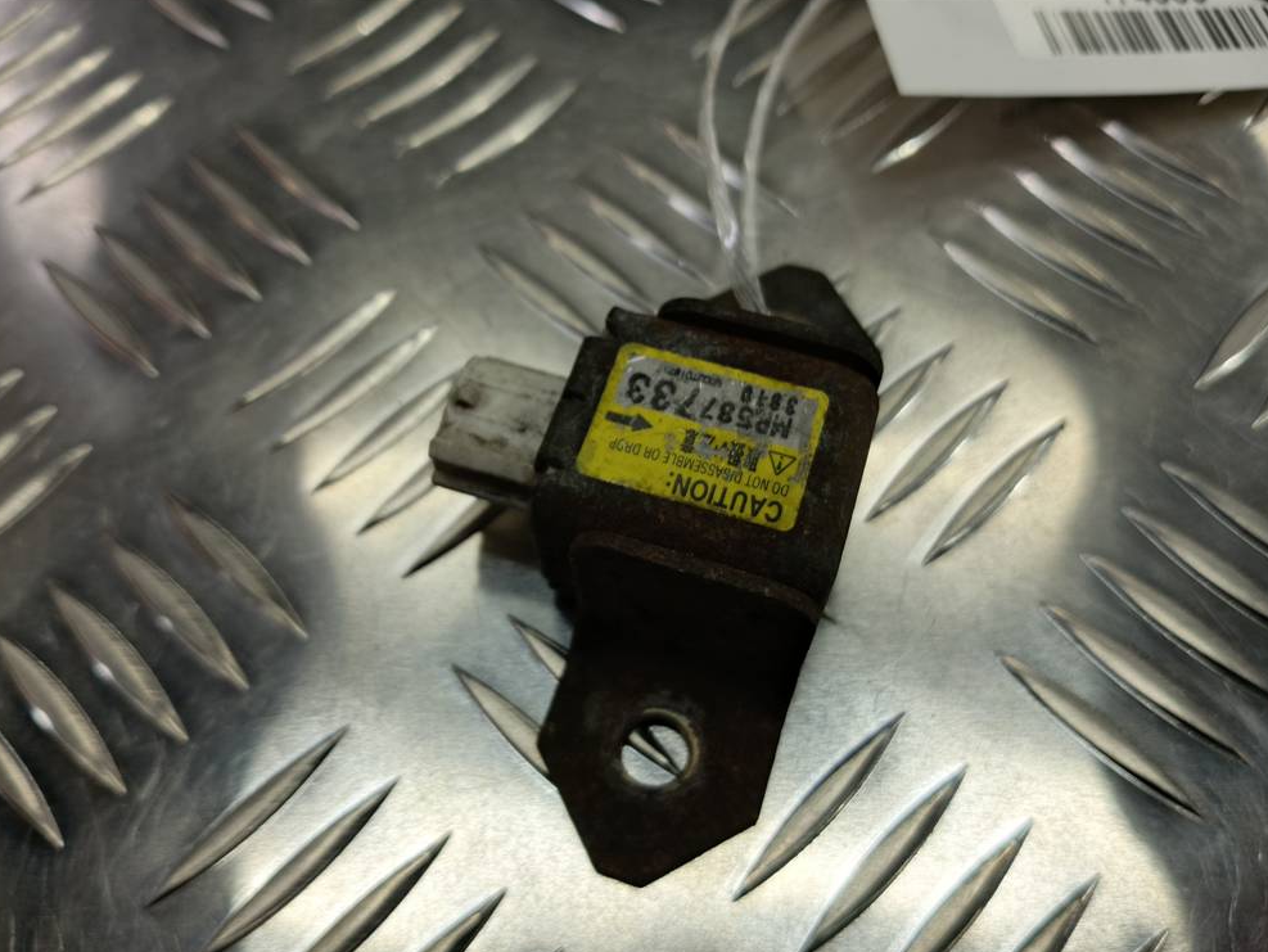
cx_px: 644
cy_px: 486
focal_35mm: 28
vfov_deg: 49.8
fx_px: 1026
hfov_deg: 63.4
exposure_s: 1/66.7
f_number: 1.6
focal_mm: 4.11
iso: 87
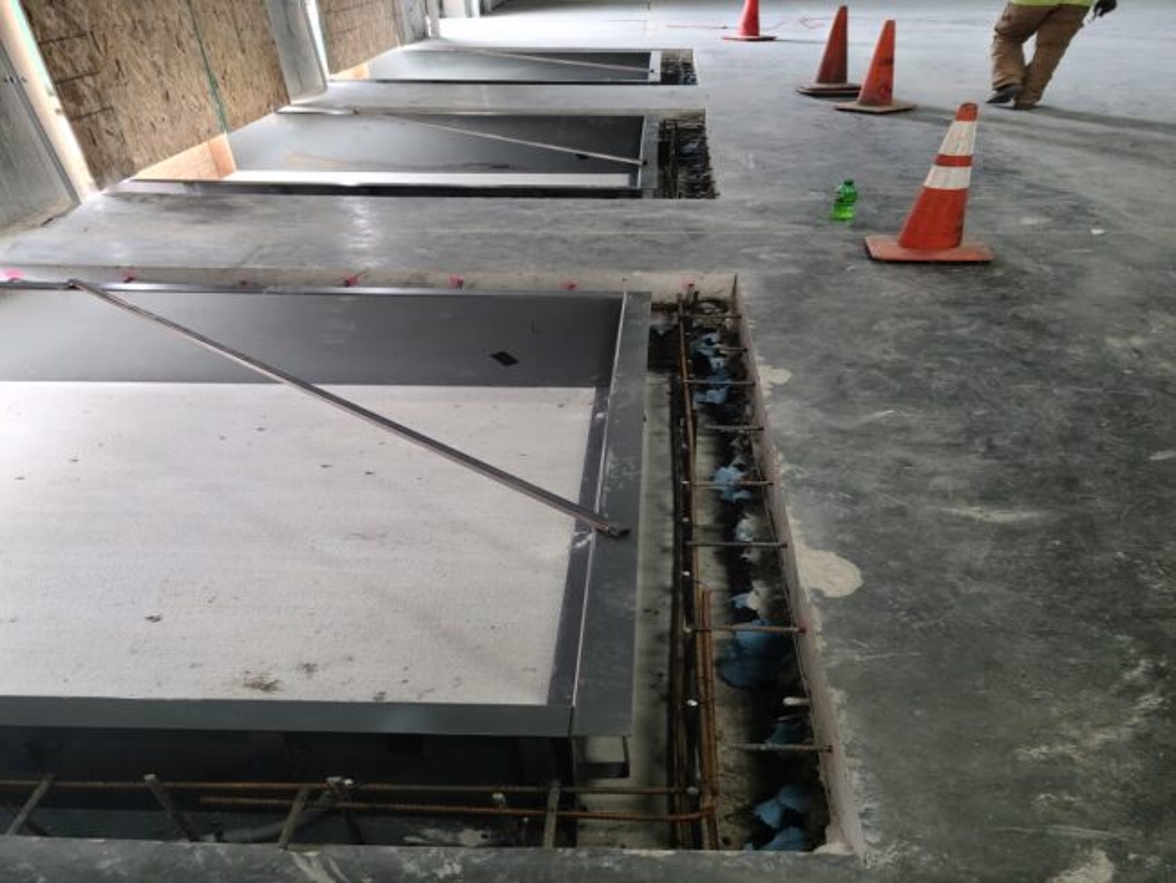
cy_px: 442
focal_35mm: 28
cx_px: 588
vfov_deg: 49.8
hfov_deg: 63.4
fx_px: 952
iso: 160
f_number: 2
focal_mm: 5.9
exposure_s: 1/59
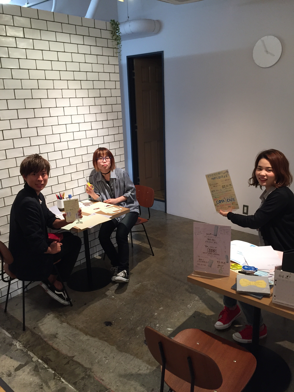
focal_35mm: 29
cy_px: 196
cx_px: 147
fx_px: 328
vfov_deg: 61.7
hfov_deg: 48.2
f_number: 2.2
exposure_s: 1/30
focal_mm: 4.15
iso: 50
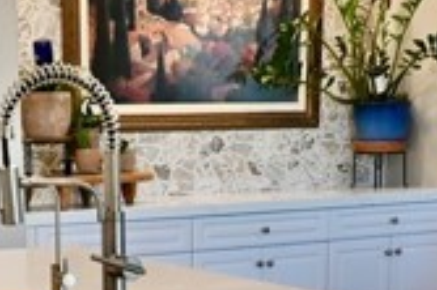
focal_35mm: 92
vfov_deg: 14.0
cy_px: 425
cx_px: 102
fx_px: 1116
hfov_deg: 21.9
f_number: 3.5
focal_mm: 16
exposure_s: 1/160
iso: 400
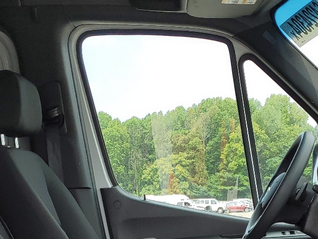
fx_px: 634
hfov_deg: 28.2
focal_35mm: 69
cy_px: 275
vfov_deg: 20.2
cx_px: 174
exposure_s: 1/833
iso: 50
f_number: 1.5
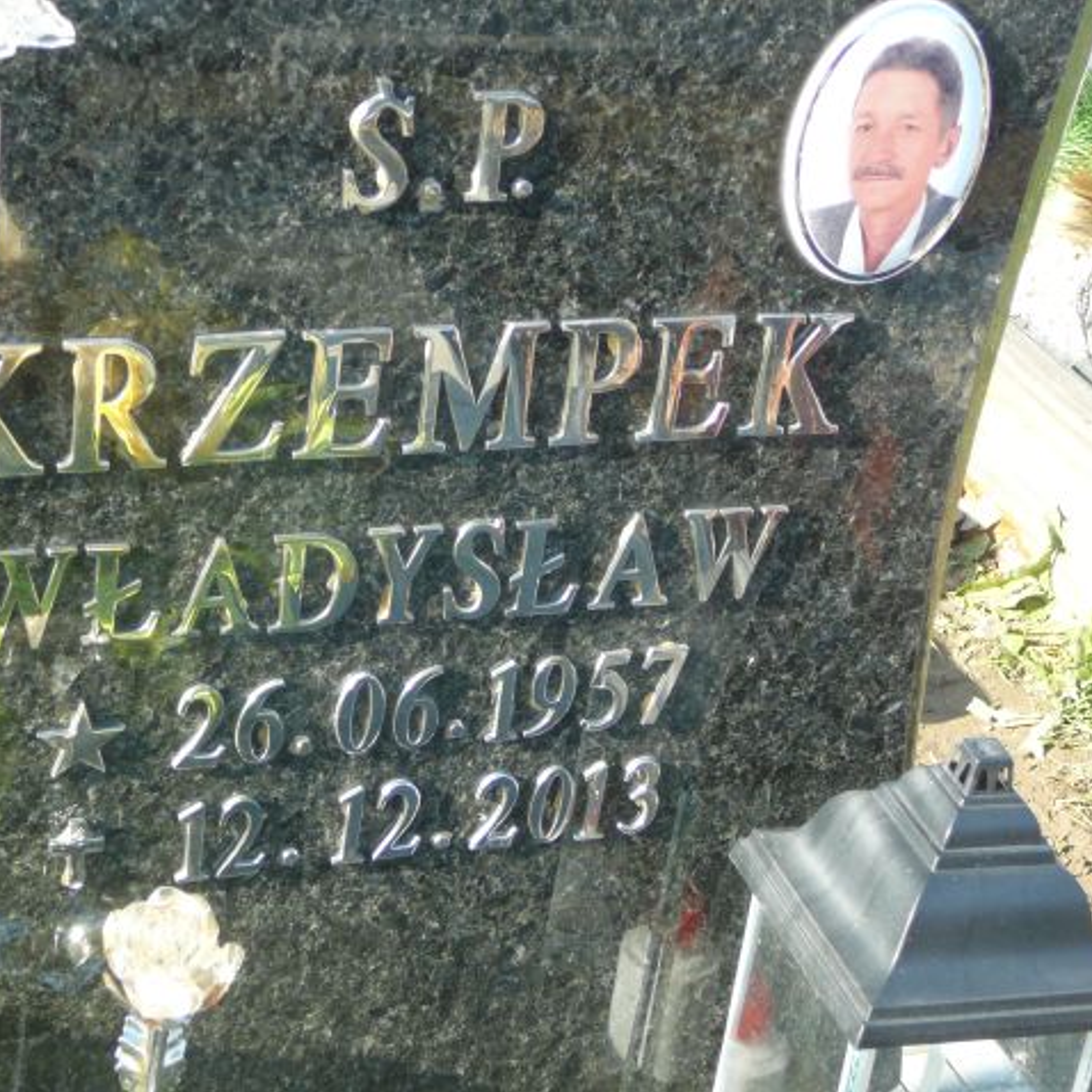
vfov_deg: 22.5
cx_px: 416
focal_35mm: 77
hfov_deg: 22.4
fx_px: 2748
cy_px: 546
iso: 80
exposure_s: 1/100
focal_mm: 9.7
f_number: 3.6
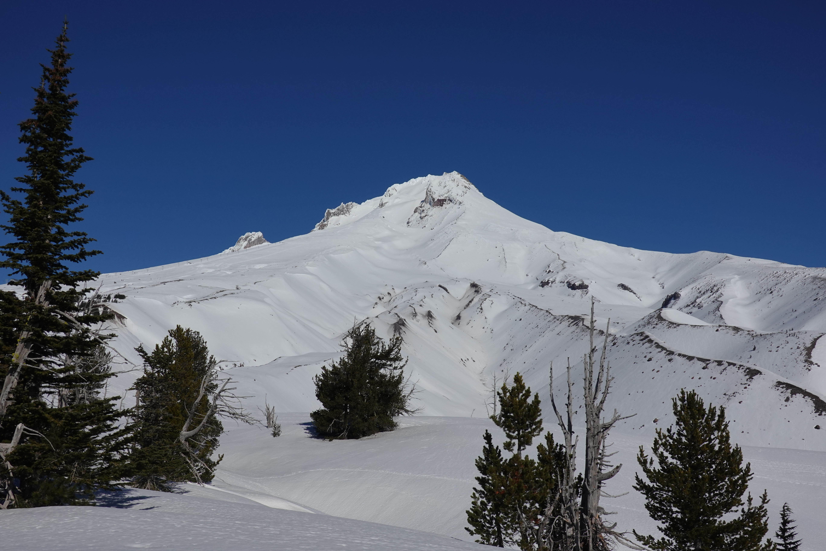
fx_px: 941
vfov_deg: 32.6
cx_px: 413
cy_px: 276
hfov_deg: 47.4
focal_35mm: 41
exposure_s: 1/1250
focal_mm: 15.28
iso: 125
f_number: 8
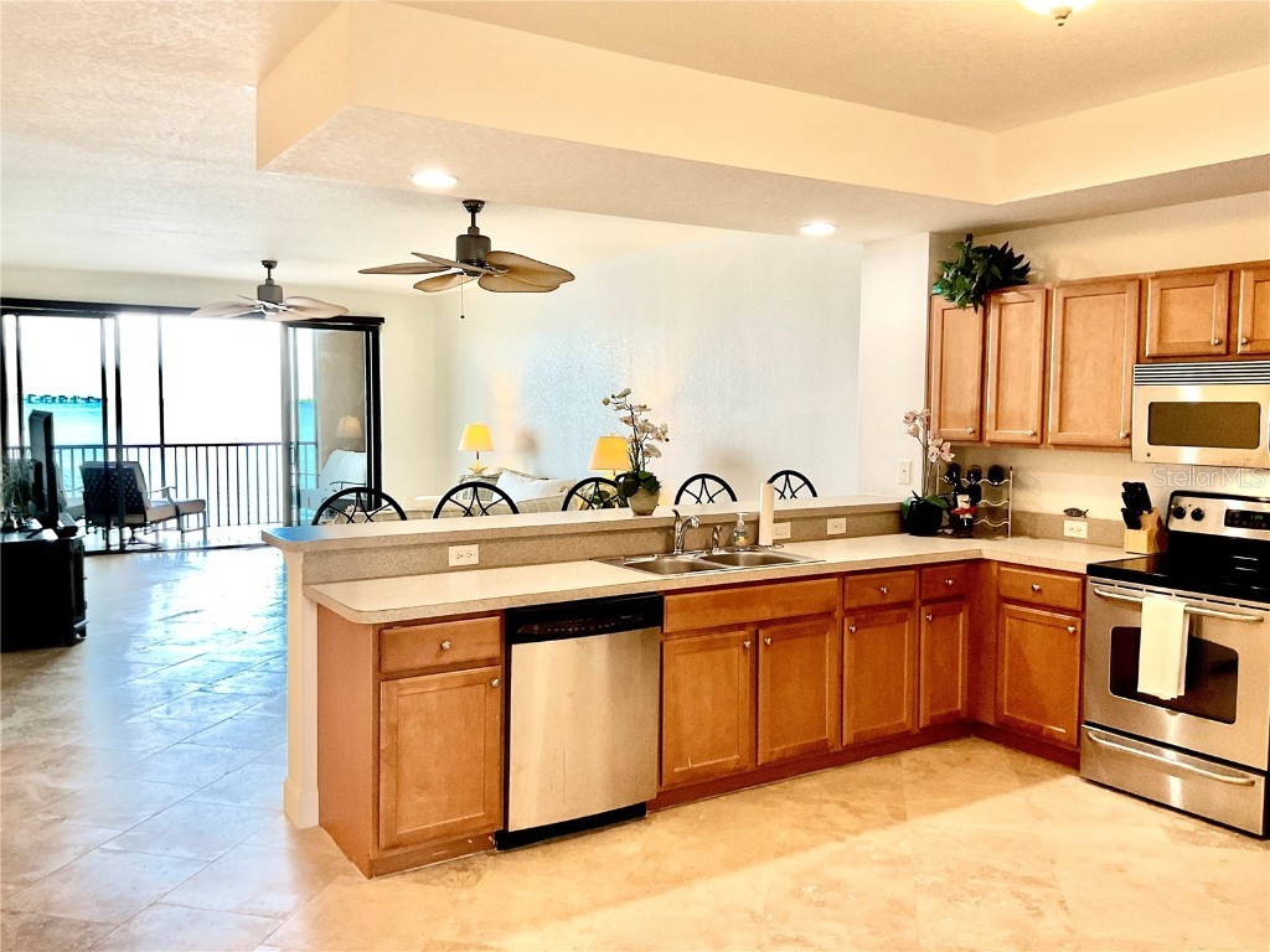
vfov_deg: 48.2
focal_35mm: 29
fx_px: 1064
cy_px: 476
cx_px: 635
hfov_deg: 61.7
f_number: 1.8
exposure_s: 1/60
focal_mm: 3
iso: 64
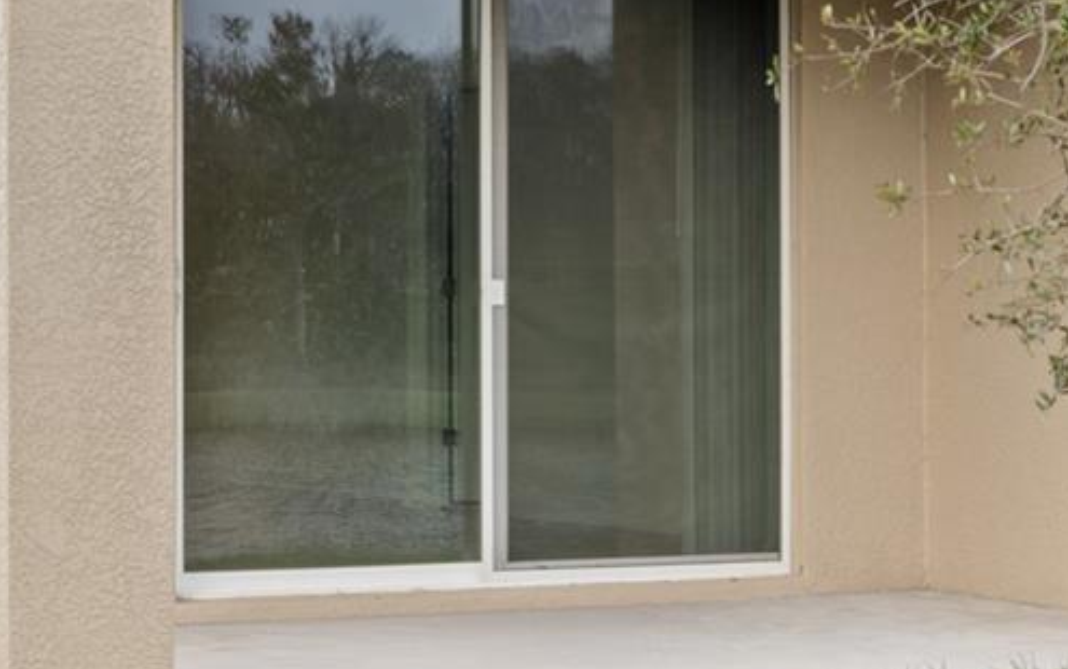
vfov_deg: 12.8
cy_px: 369
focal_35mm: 102
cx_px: 509
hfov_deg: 20.4
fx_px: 2971
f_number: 9
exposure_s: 1/15
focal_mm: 31
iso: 320
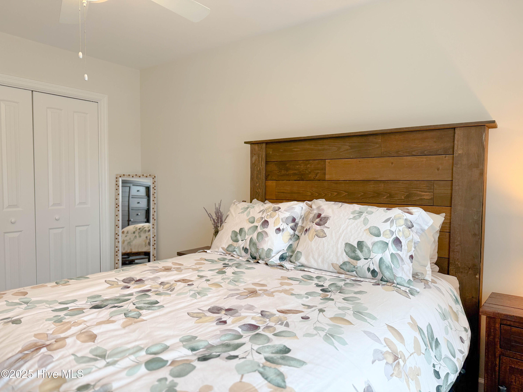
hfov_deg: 71.6
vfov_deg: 56.8
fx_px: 363
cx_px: 262
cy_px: 196
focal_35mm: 24
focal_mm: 6.76
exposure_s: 1/120
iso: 160
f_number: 1.8
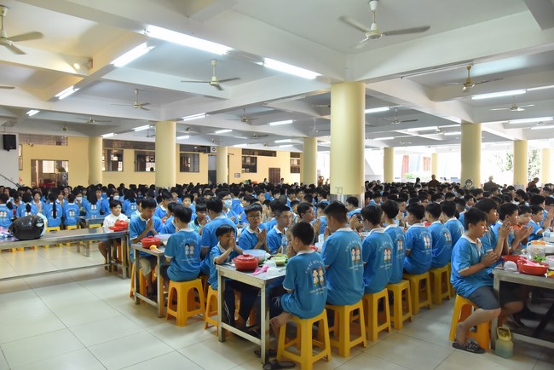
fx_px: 369
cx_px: 277
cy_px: 185
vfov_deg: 53.2
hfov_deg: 73.7
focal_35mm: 24
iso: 4000
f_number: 5.6
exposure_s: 1/160
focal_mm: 24
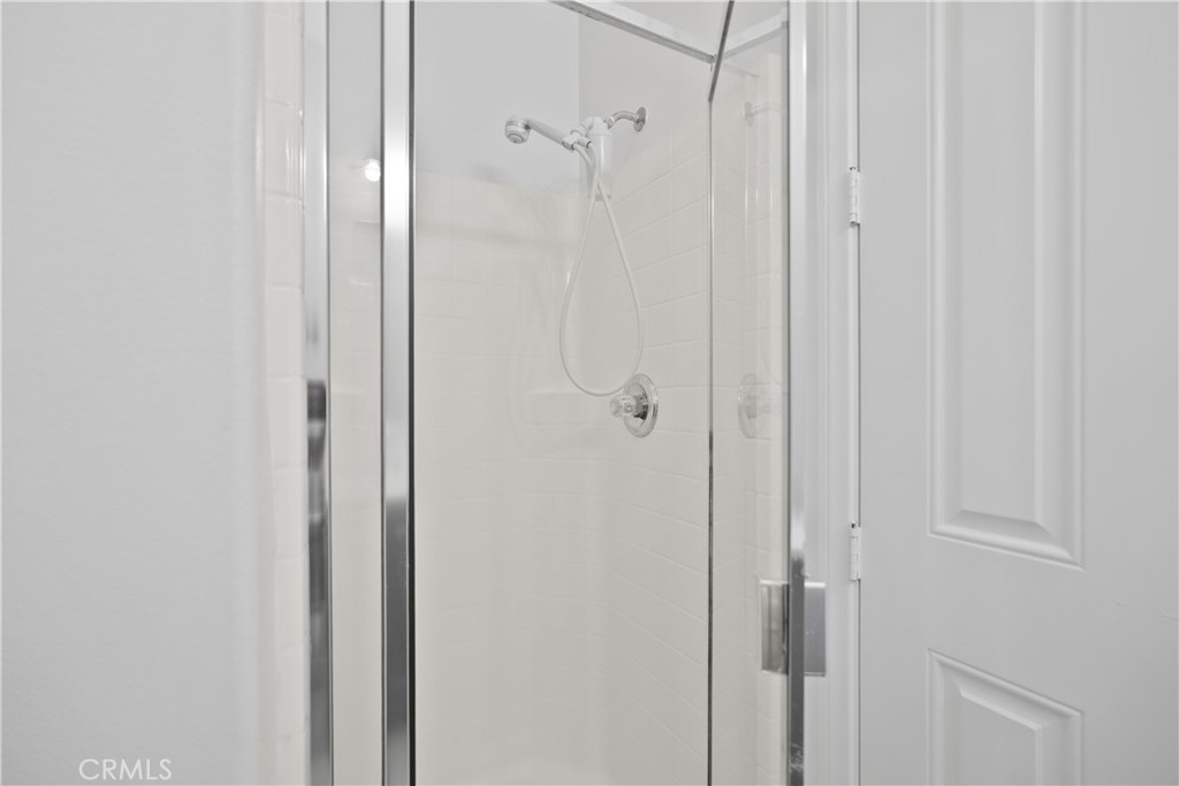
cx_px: 590
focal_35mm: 16
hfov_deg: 96.7
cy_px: 393
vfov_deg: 73.8
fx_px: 524
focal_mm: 16
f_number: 4
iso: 400
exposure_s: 1/15
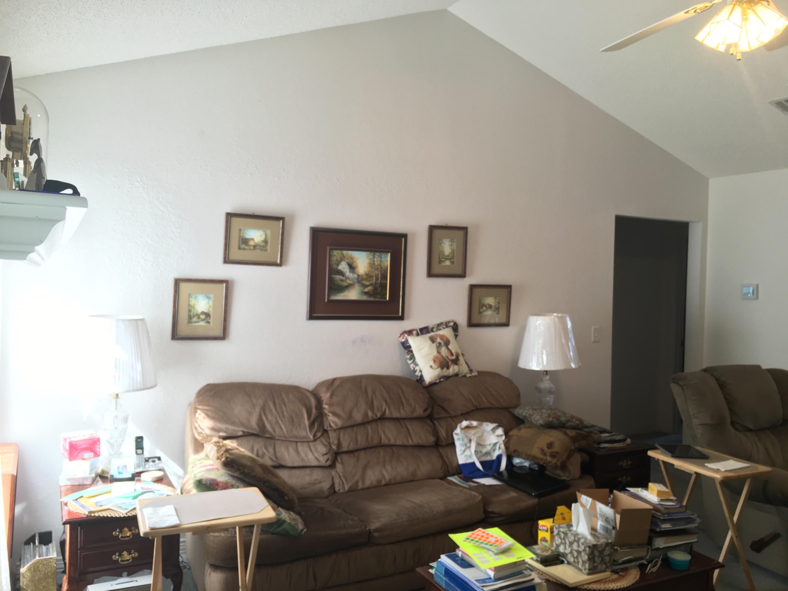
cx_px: 394
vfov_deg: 48.2
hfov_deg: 61.7
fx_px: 660
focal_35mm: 29
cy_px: 296
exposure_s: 1/30
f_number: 2.2
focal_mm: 4.15
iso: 25
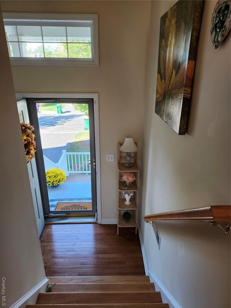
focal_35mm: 23
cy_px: 154
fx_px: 205
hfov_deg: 58.9
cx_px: 116
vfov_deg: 73.9
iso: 200
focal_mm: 5.54
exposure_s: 1/180
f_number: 1.8
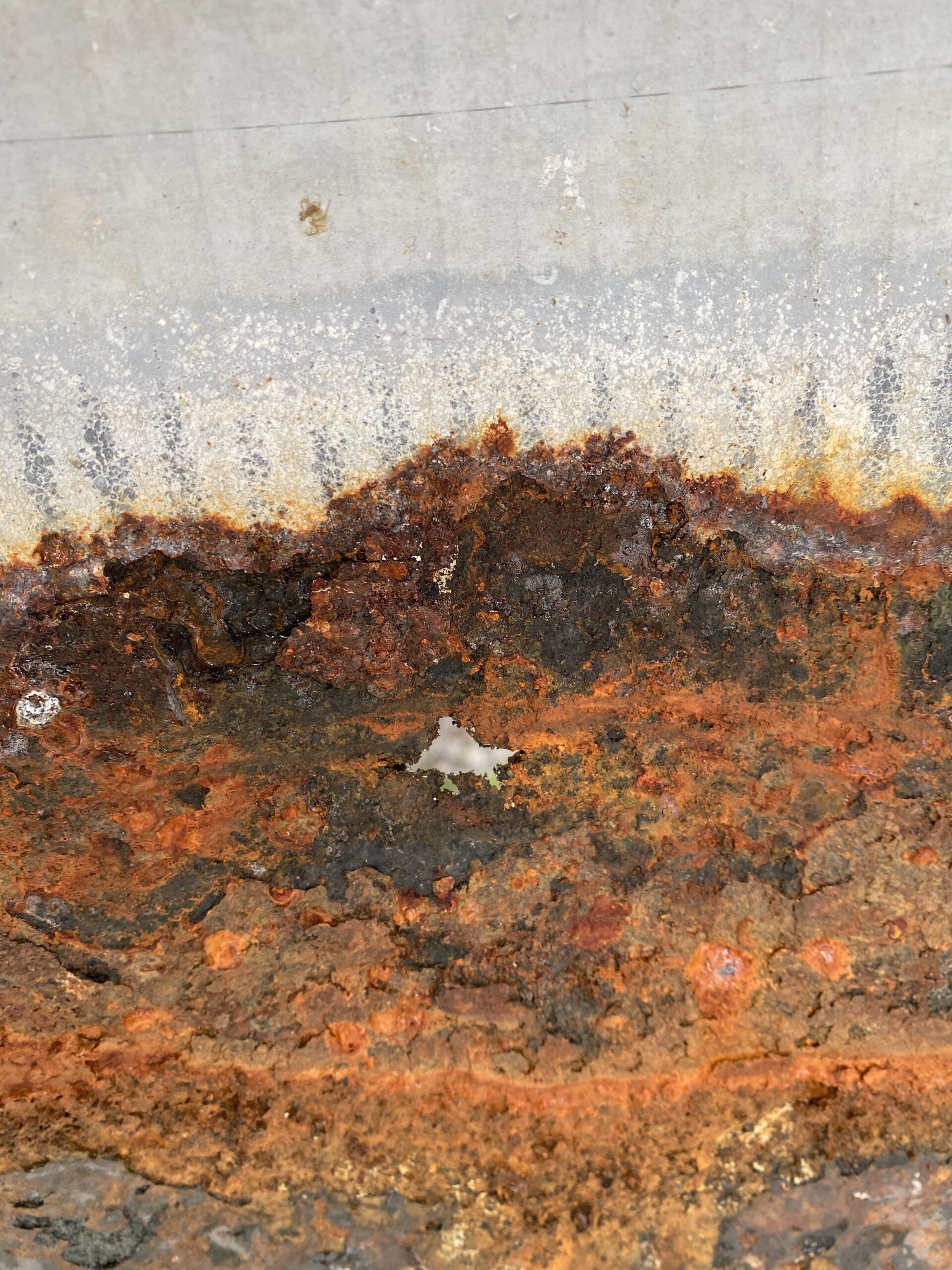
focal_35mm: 26
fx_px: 953
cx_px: 476
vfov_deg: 67.3
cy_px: 635
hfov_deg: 53.1
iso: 50
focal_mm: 4.25
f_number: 1.8
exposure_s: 1/121
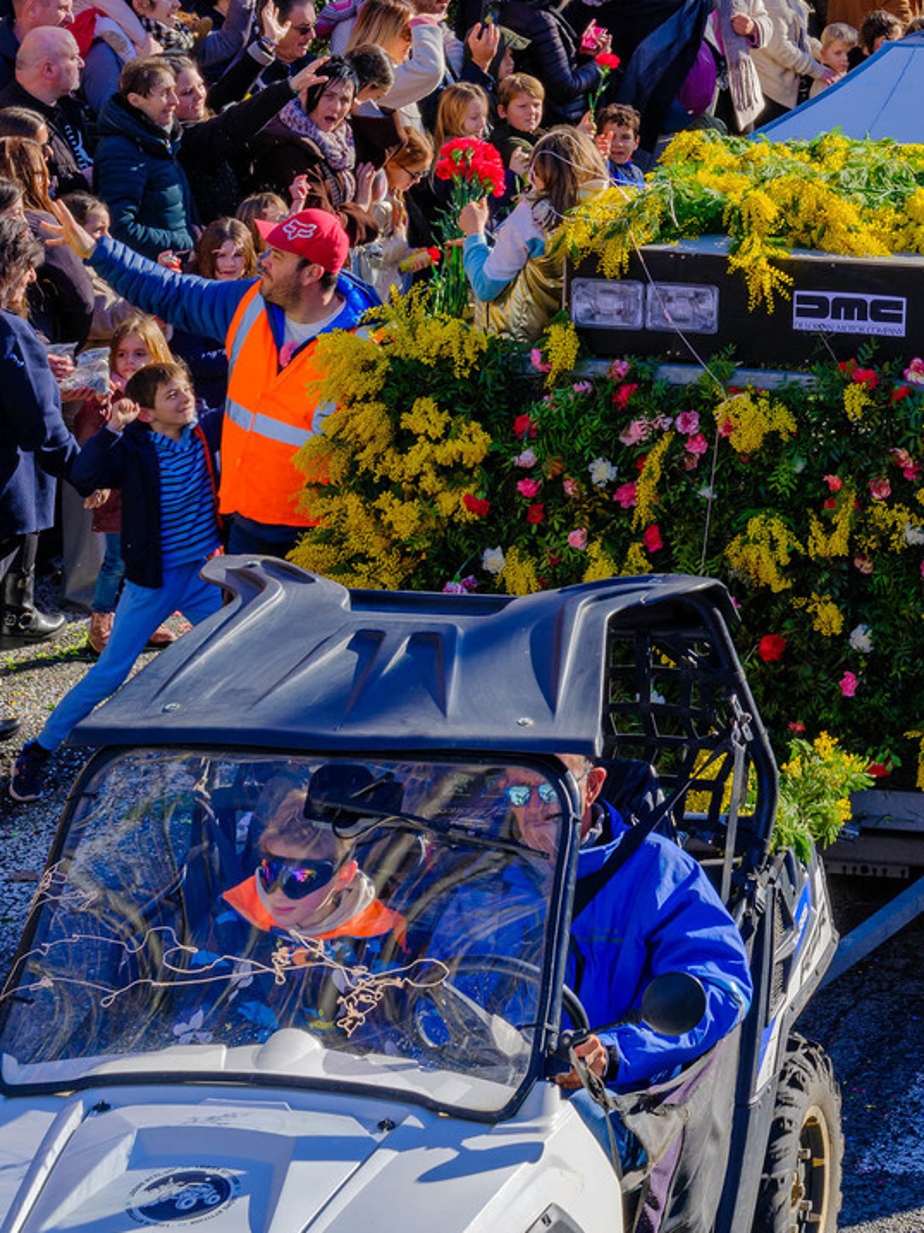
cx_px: 1127
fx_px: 4662
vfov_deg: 14.9
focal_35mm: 131
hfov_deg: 11.1
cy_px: 89
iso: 320
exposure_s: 1/125
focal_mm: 55
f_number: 11
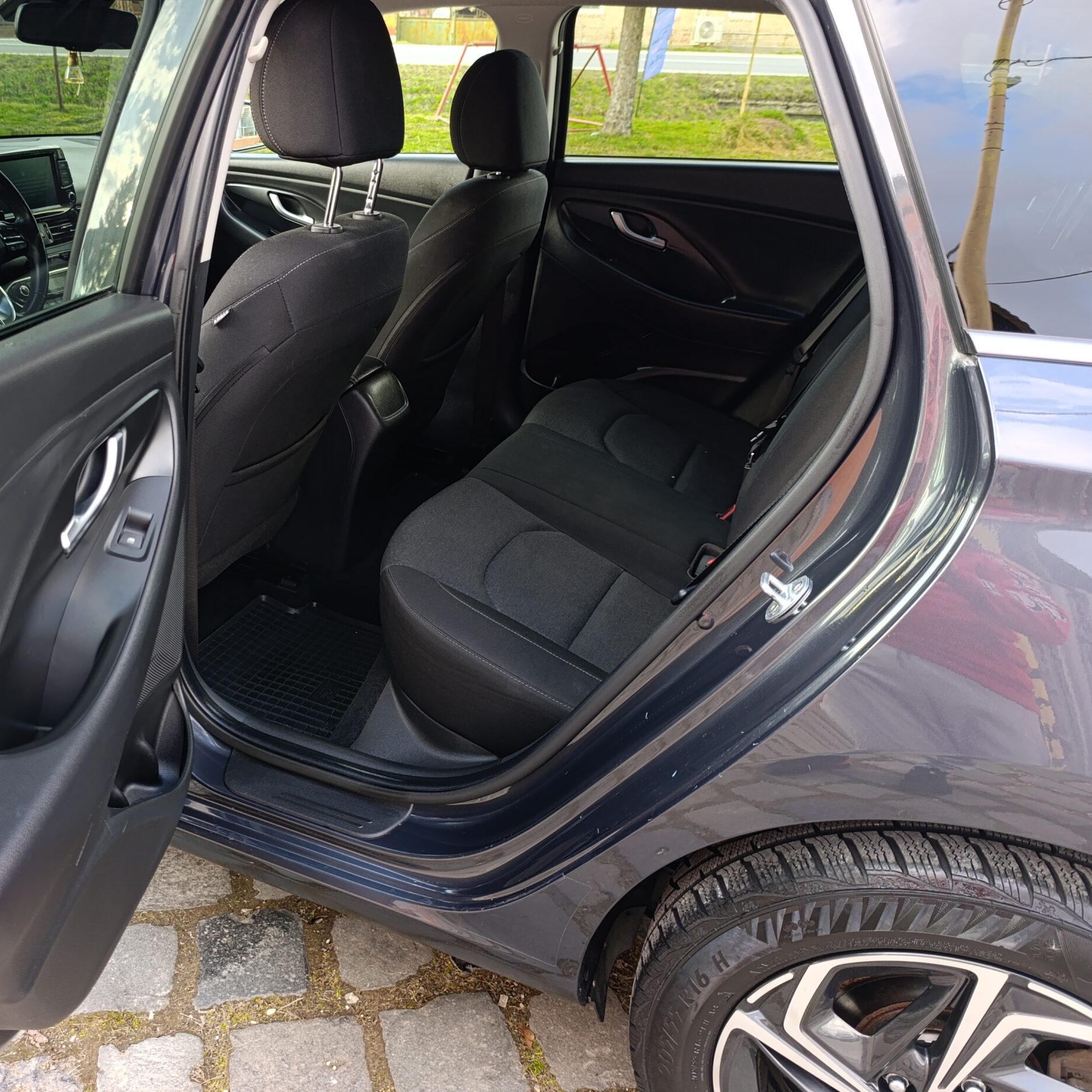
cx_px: 355
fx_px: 999
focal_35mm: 28
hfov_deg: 56.0
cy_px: 557
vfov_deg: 57.3
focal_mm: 6.14
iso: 320
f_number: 1.6
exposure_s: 1/100
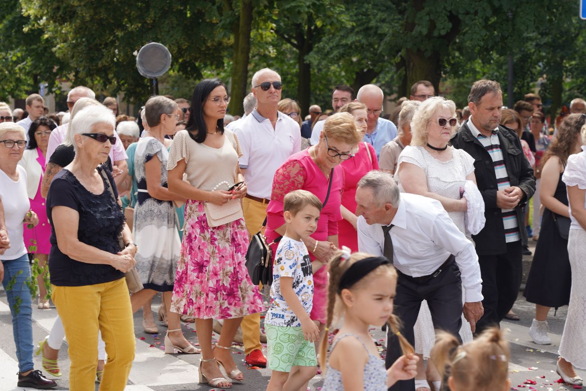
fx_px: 1579
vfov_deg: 14.1
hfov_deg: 21.0
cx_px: 293
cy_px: 196
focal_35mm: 97
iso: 100
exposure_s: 1/125
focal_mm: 97
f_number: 7.1
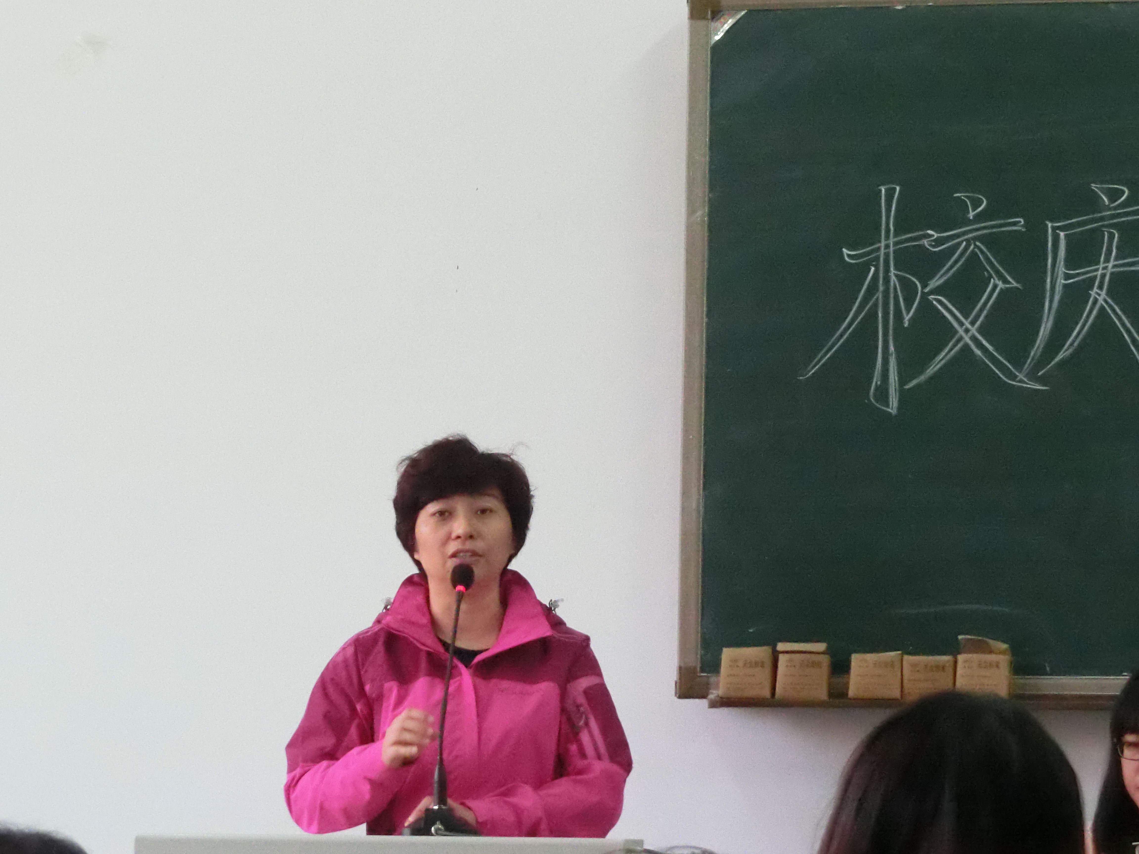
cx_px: 570
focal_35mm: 143
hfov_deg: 13.8
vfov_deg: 10.4
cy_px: 427
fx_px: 4705
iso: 3200
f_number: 5.8
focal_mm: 25.5
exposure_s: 1/160
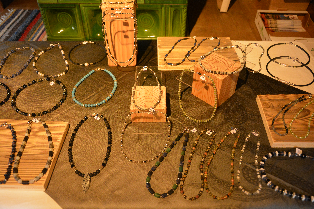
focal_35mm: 33
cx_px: 157
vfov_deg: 40.0
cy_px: 104
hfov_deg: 57.2
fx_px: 288
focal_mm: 22
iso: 1600
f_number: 3.8
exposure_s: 1/60
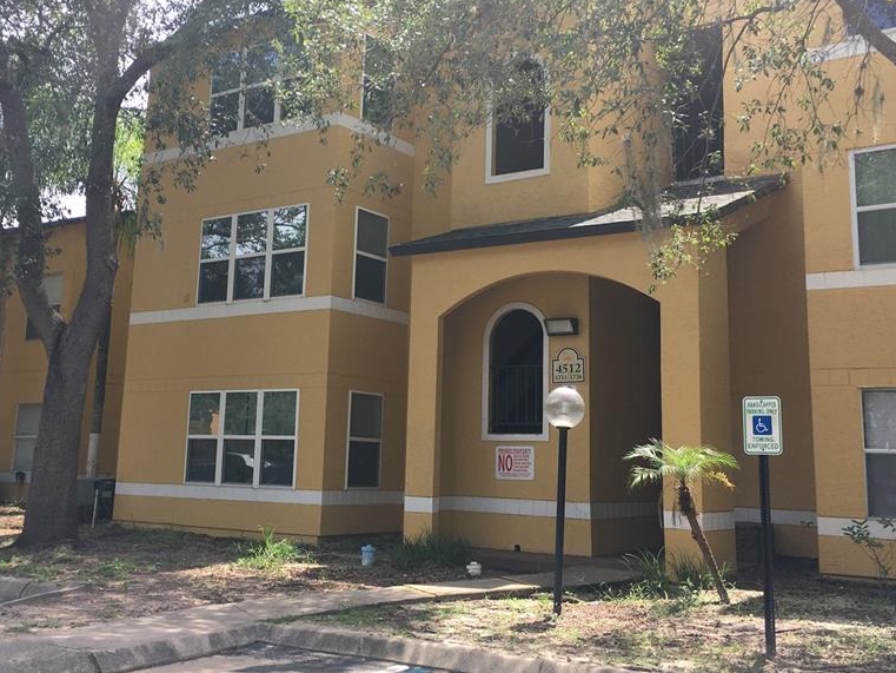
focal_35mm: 39
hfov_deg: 47.8
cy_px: 279
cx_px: 416
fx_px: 1010
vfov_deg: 36.7
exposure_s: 1/541
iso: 25
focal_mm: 4.15
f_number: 2.2
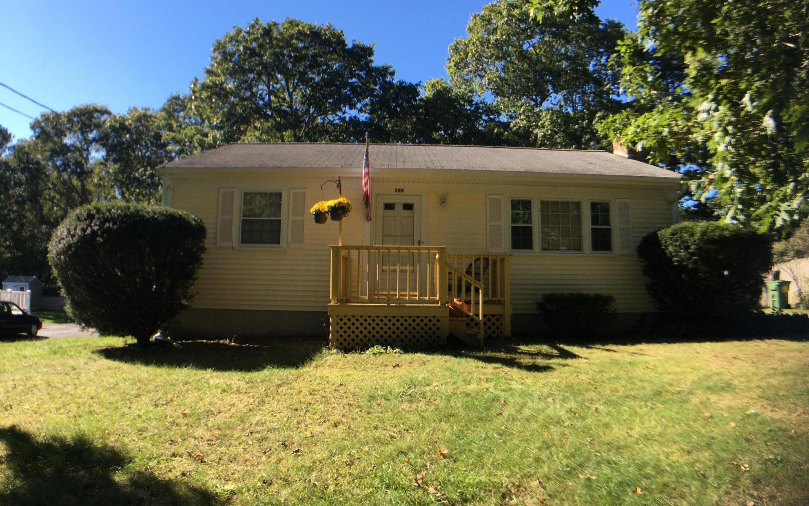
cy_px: 237
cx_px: 407
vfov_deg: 40.6
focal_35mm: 31
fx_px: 684
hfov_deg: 61.2
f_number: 2.2
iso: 25
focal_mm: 4.15
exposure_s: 1/651
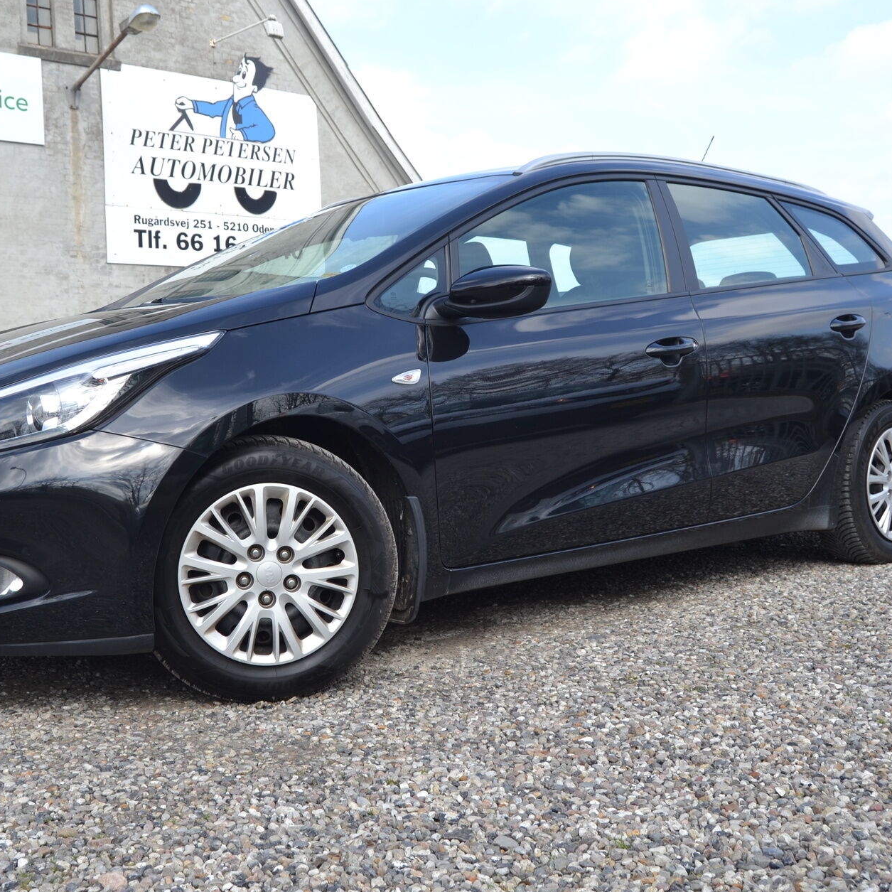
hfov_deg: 42.6
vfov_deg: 42.8
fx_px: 1137
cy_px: 441
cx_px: 357
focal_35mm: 39
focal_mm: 20
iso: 100
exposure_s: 1/160
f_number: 6.3
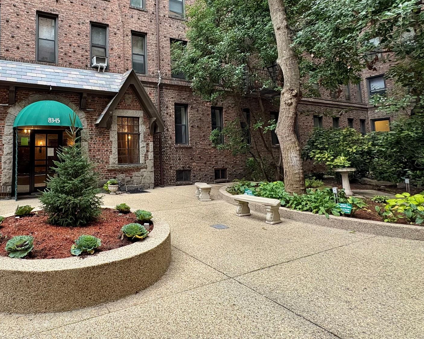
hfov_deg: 75.6
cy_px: 132
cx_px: 115
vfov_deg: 67.3
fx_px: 251
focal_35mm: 20
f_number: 2.2
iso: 200
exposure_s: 1/99
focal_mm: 2.22
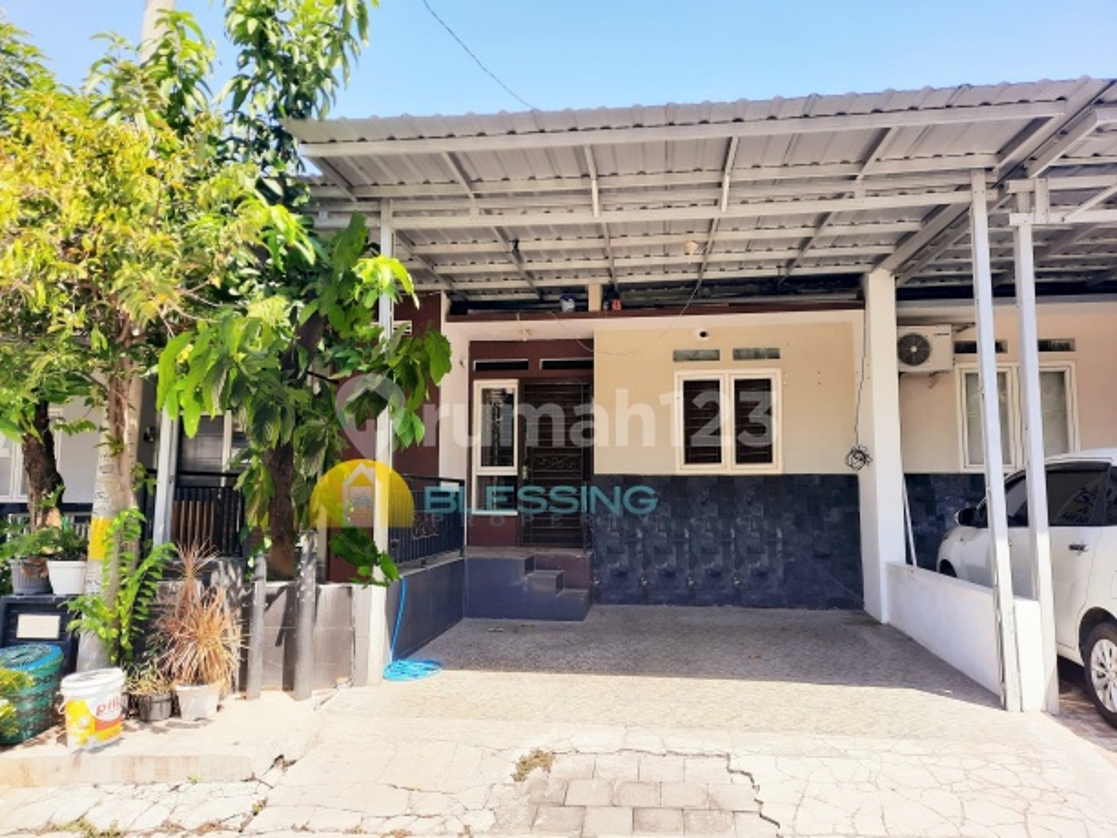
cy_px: 419
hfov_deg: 69.4
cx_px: 558
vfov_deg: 54.9
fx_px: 807
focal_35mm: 25
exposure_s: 1/222
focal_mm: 4.6
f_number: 2
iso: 32
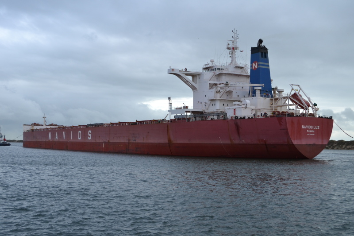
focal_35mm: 45
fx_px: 442
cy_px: 118
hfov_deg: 43.6
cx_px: 177
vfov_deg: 29.9
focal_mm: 30
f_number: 5.6
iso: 400
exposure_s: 1/250
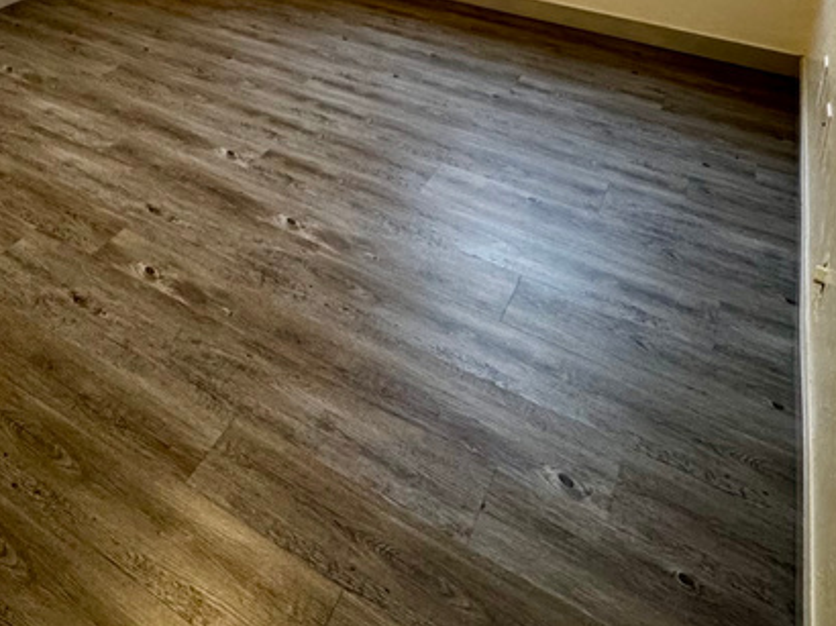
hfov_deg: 51.1
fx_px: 845
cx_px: 241
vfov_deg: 33.4
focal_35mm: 35
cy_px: -120
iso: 320
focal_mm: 2.22
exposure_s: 1/120
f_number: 2.2
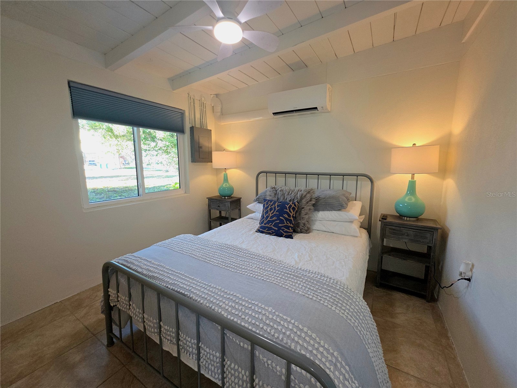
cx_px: 258
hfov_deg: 106.2
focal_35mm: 13
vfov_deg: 89.9
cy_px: 194
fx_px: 194
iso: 64
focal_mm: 2.2
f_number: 1.9
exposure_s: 1/60.2
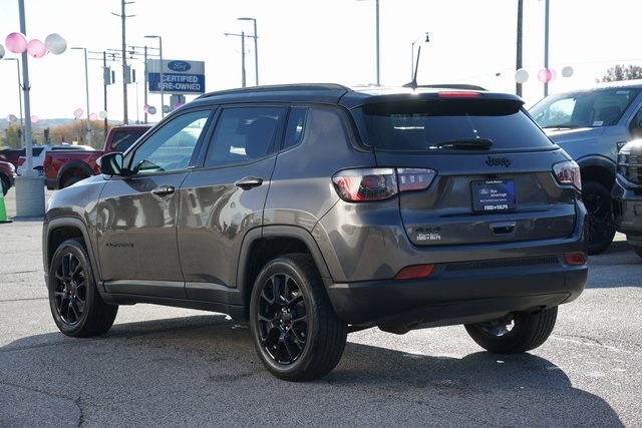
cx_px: 321
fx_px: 1320
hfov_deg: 27.3
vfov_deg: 18.4
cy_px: 214
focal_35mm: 74
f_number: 9
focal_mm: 74
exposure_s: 1/125
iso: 100
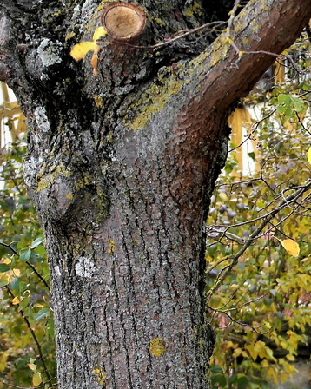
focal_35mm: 180
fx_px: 2072
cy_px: 167
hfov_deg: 8.2
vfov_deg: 10.7
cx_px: 591
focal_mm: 35
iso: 400
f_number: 4.5
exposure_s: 1/60
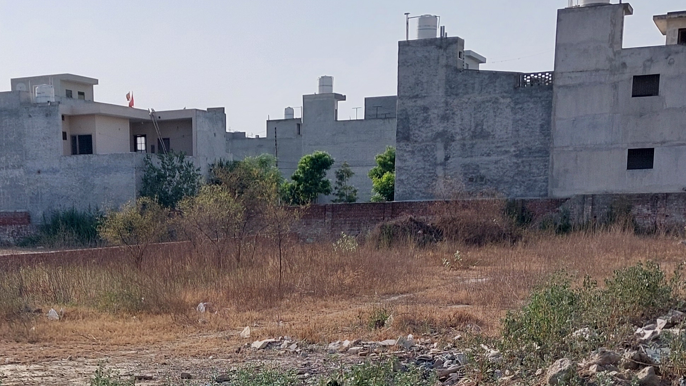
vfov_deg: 18.4
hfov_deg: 33.2
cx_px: 178
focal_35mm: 62
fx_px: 1128
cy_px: 458
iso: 20
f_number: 1.8
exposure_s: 1/627
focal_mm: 4
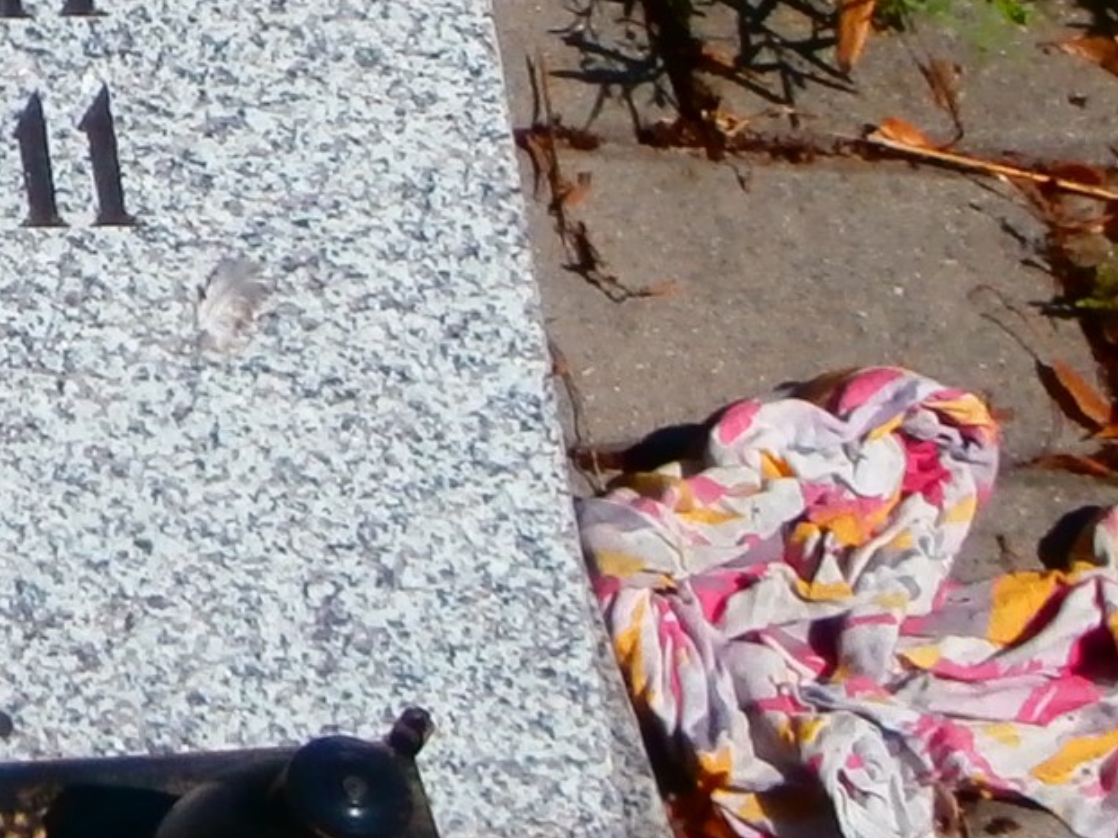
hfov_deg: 10.5
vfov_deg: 8.0
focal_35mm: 183
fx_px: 5908
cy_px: -252
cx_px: -452
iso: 100
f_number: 3.9
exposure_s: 1/1600
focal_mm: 6.67
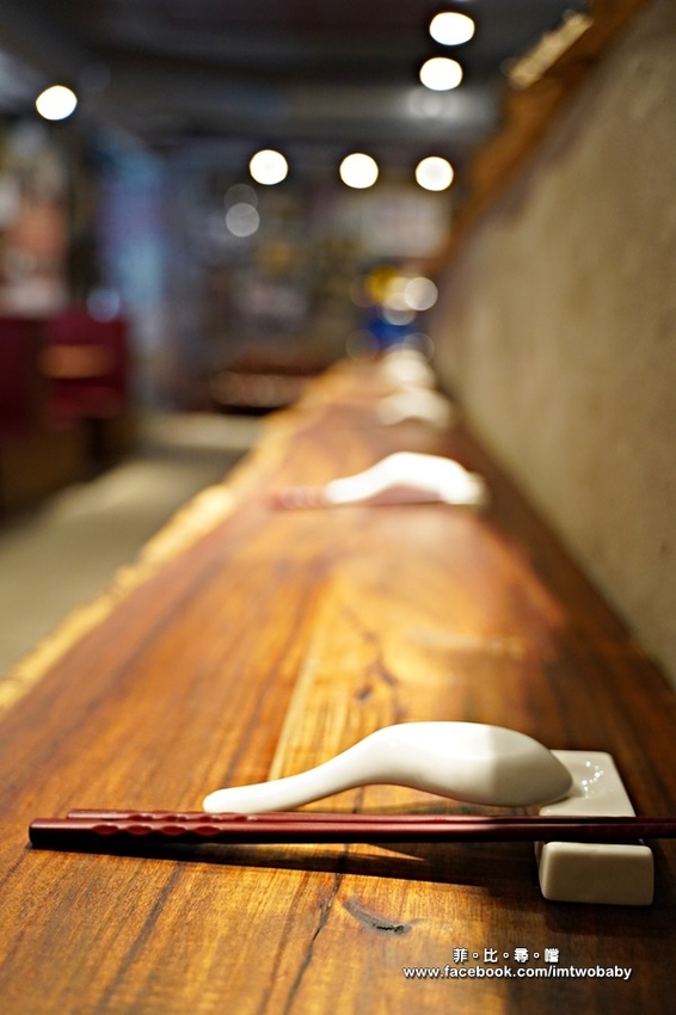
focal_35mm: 32
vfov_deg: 58.7
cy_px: 508
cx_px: 338
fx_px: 902
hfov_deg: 41.1
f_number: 2.8
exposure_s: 1/200
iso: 2500
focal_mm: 32
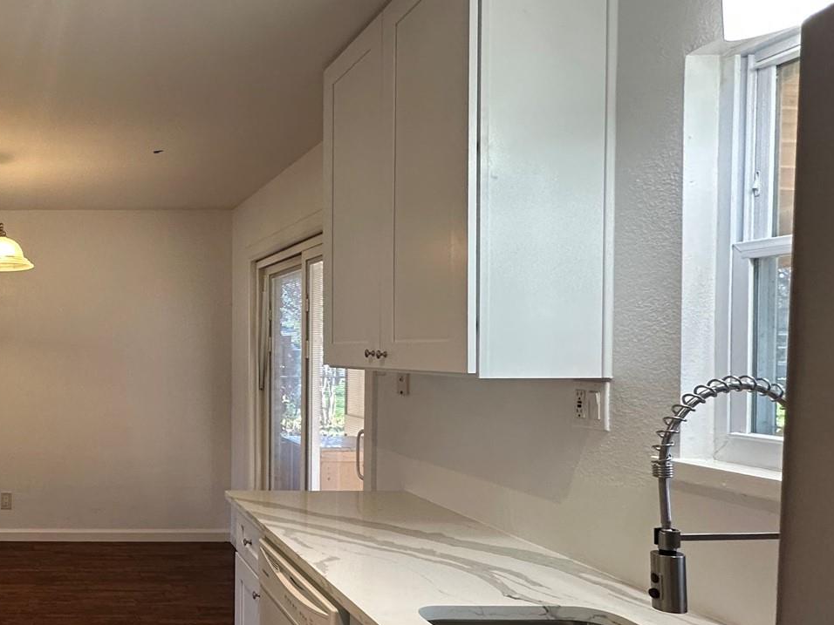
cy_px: 363
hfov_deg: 51.6
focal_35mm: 30
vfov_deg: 46.6
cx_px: 57
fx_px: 723
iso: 200
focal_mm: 2.22
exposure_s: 1/120
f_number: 2.2
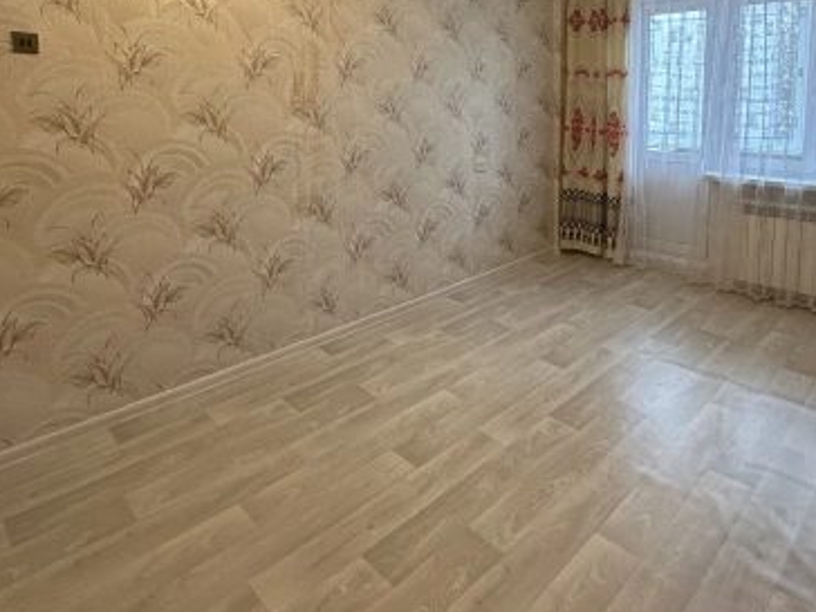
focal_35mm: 24
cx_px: 482
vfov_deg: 54.2
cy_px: 155
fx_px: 566
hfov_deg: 71.0
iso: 160
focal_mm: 2.22
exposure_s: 1/100
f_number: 2.2
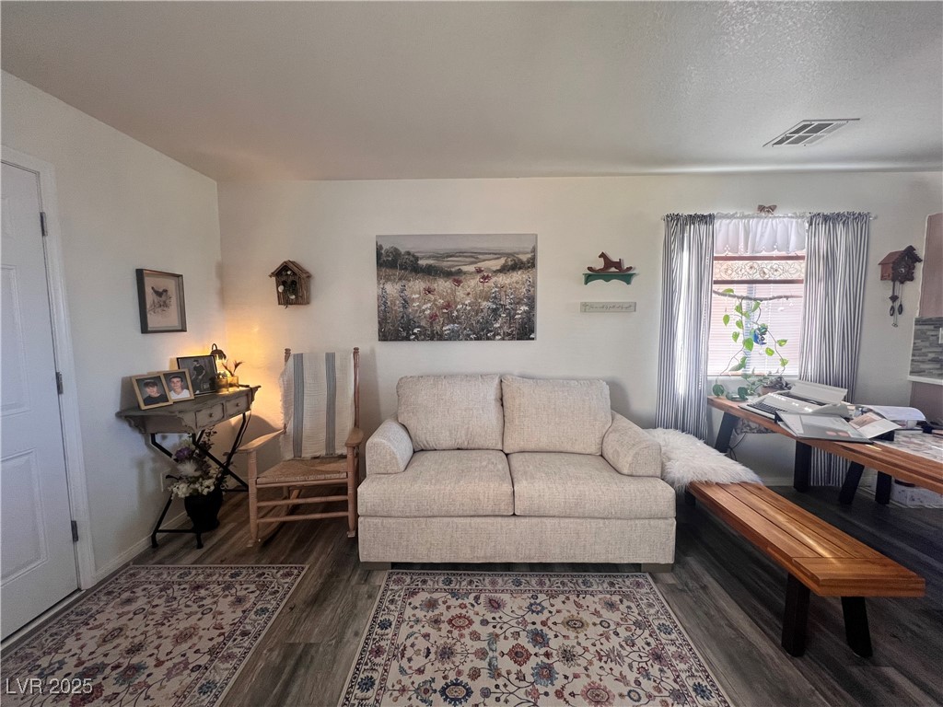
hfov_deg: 106.2
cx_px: 472
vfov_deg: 89.9
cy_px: 354
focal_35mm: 13
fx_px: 354
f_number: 1.8
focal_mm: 1.57
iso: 160
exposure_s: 1/60
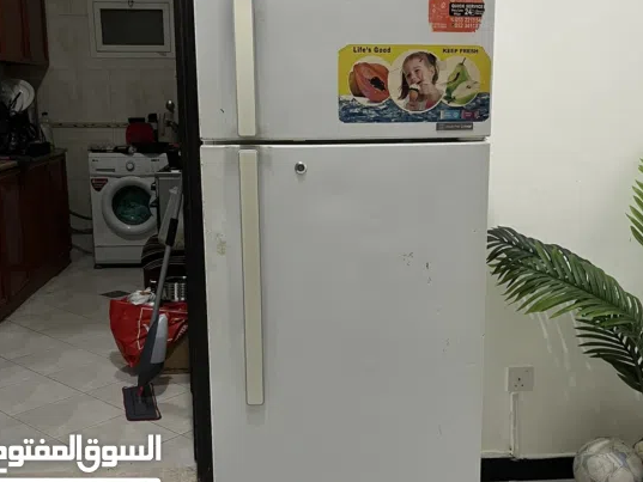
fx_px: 576
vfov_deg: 45.4
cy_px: 262
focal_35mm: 31
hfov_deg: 58.3
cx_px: 341
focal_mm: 5.1
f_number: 1.6
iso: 125
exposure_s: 1/50
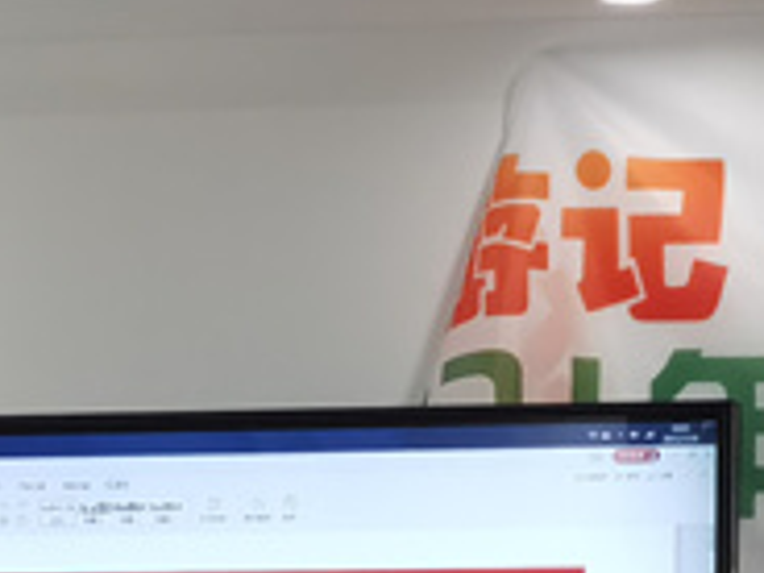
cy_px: 855
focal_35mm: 348
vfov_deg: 4.2
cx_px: -419
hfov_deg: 5.6
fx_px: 7681
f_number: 2.4
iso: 125
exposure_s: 1/50
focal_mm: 7.48
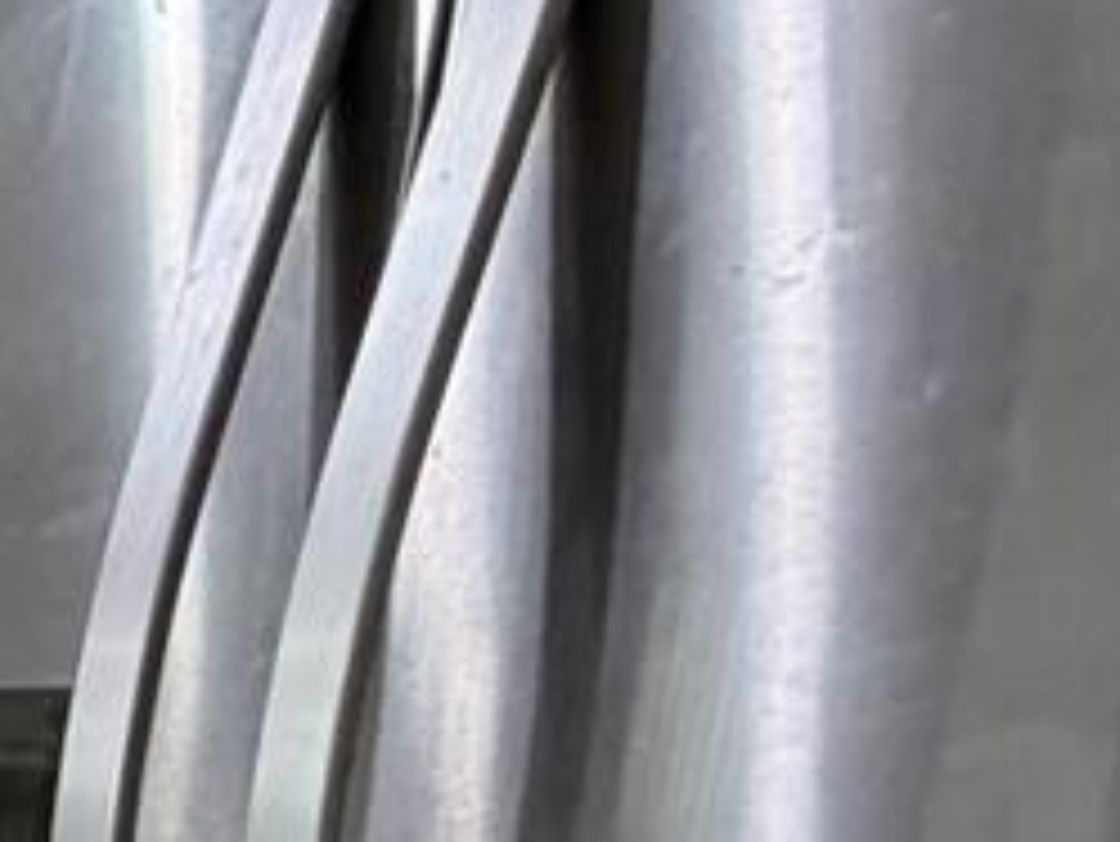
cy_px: 1382
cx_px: -1876
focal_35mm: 90
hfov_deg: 13.0
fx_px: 2913
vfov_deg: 14.9
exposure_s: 1/60
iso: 250
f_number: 2.2
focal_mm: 2.22
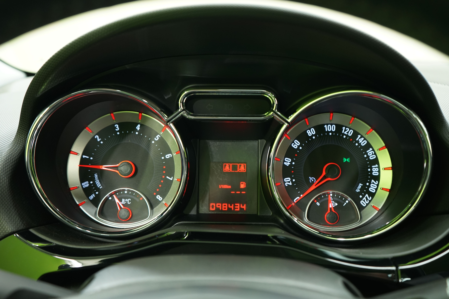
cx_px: 224
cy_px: 150
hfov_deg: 54.4
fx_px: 436
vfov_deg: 37.9
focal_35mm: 35
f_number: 4.5
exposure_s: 1/10
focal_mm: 35
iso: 800
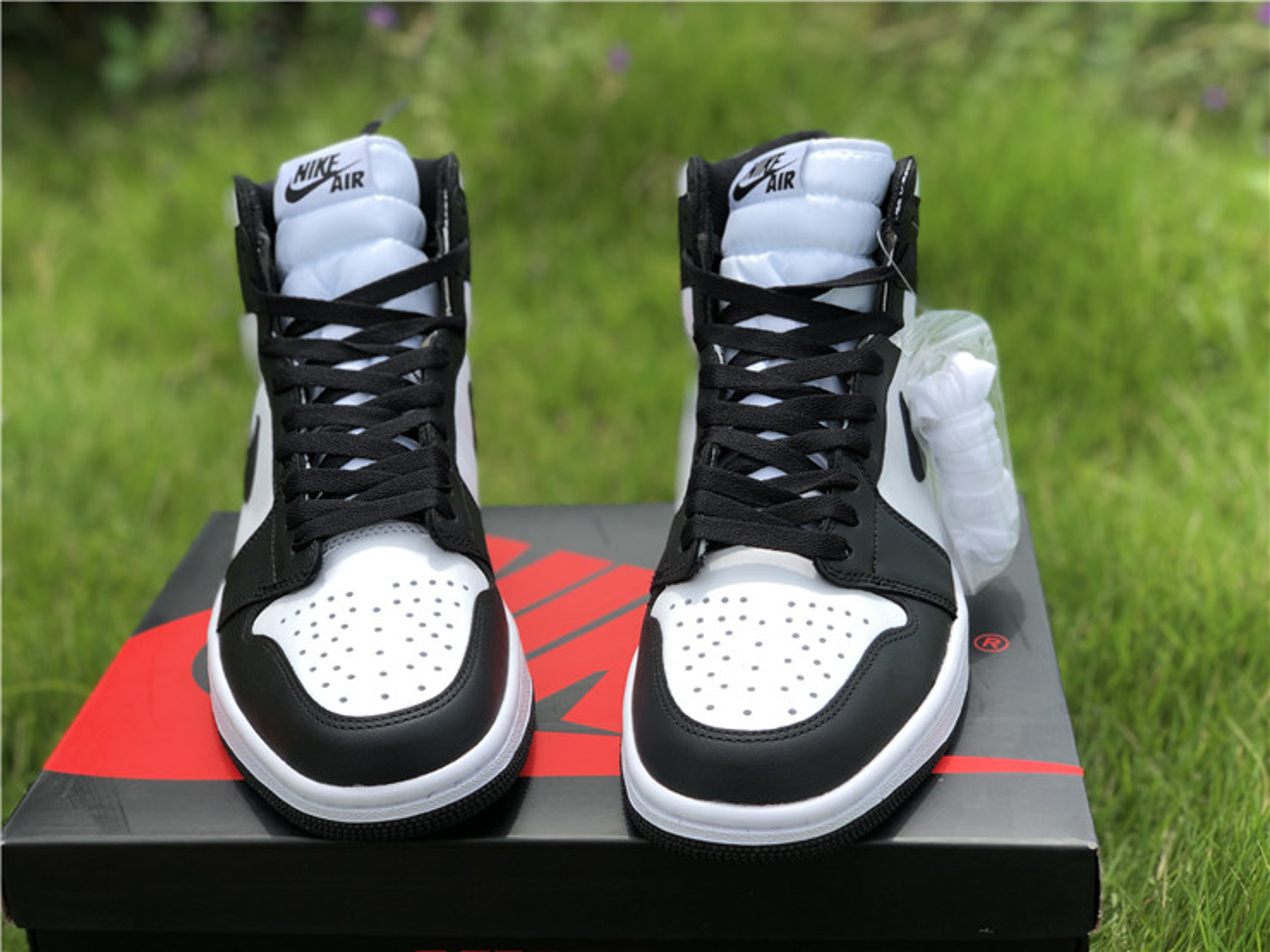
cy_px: 476
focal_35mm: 52
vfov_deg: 28.0
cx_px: 635
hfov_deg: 36.8
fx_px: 1908
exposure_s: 1/649
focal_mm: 6
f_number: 2.4
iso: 16
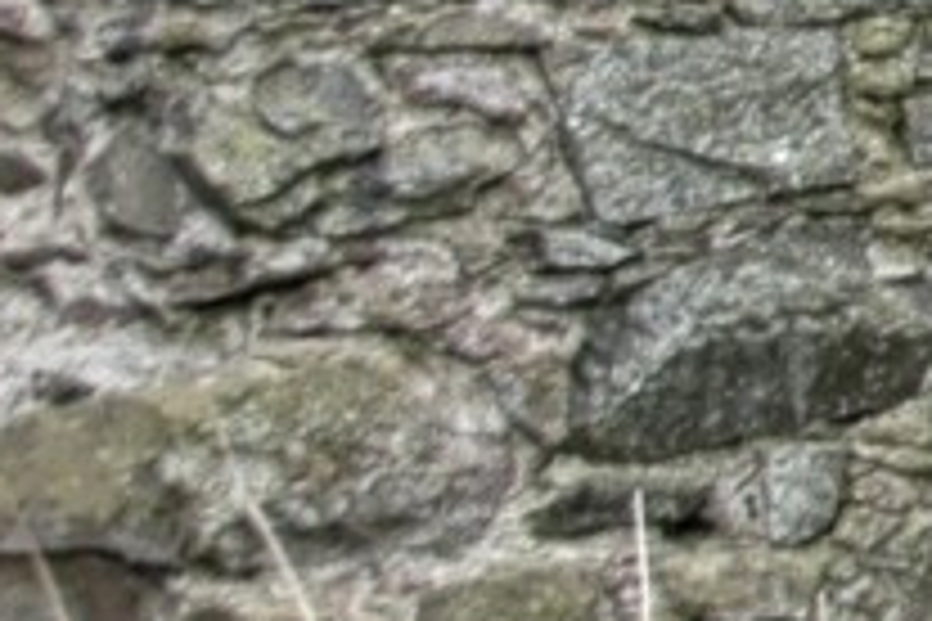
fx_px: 6083
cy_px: -706
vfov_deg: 5.7
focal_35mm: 235
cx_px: 3170
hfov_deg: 7.3
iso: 200
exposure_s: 1/60
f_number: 4
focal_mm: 20
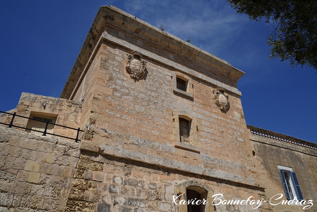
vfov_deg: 46.4
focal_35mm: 28
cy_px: 106
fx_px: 247
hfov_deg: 65.5
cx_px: 158
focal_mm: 28
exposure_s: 1/640
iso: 125
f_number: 8
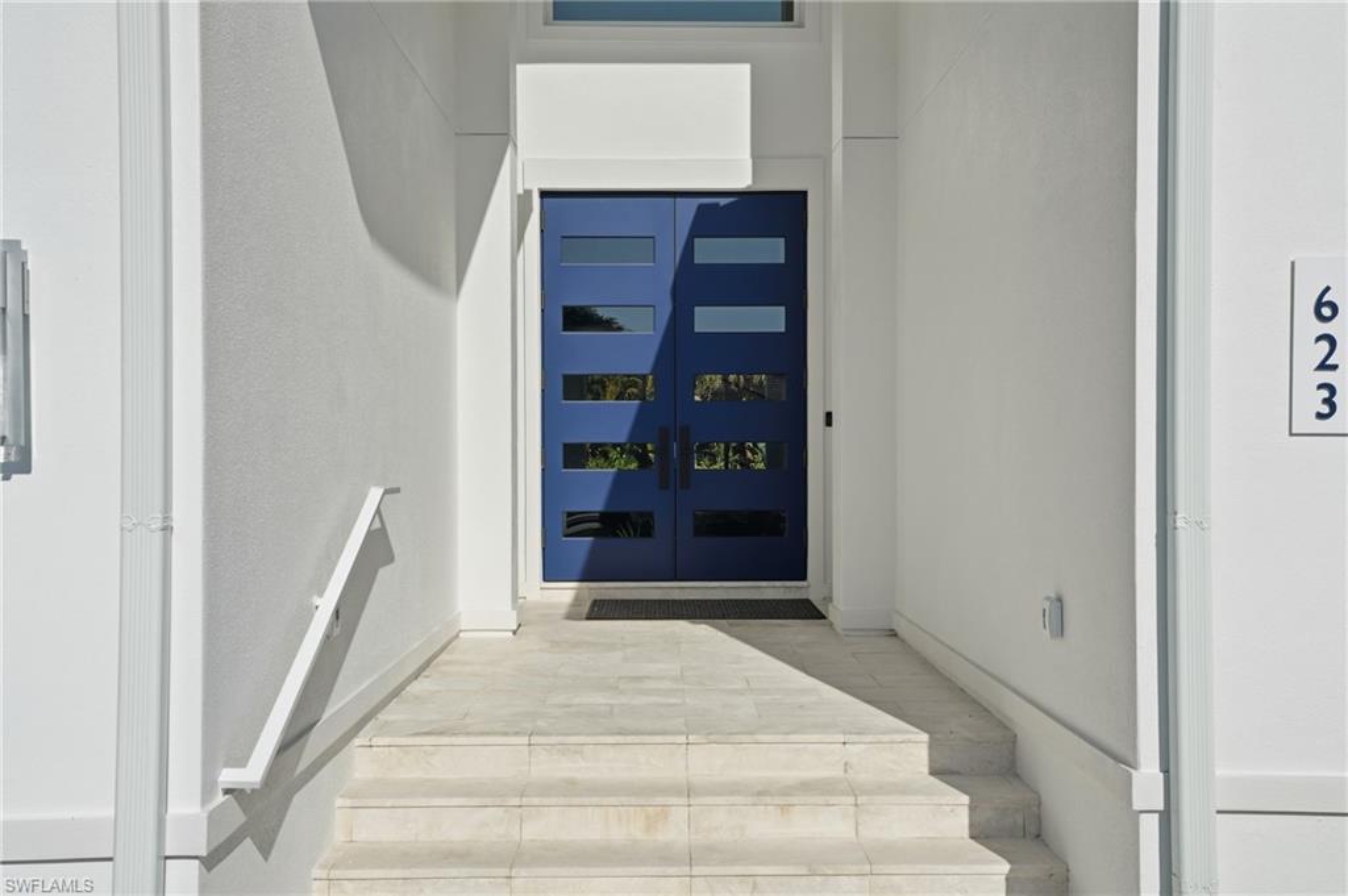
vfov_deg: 38.8
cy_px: 448
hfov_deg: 55.8
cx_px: 674
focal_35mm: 34
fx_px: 1272
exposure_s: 1/8000
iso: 400
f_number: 9
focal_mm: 34
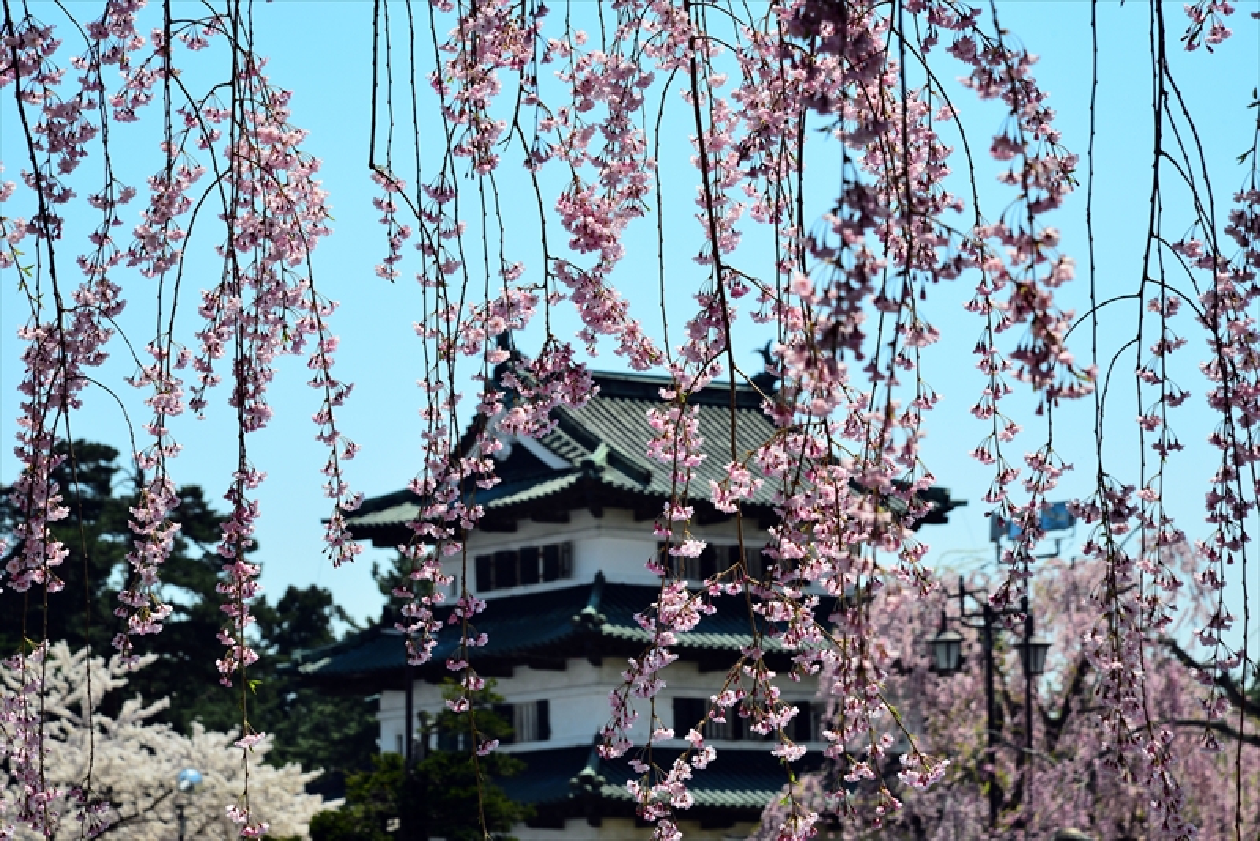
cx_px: 630
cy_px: 420
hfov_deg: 17.1
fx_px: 4201
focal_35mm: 120
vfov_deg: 11.4
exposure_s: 1/500
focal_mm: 120
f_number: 11
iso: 400
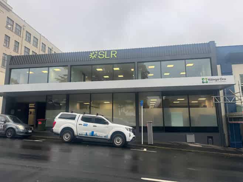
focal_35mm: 24
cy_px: 91
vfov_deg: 56.8
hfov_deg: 71.6
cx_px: 122
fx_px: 168
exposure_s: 1/414
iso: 80
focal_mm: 6.76
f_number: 1.78
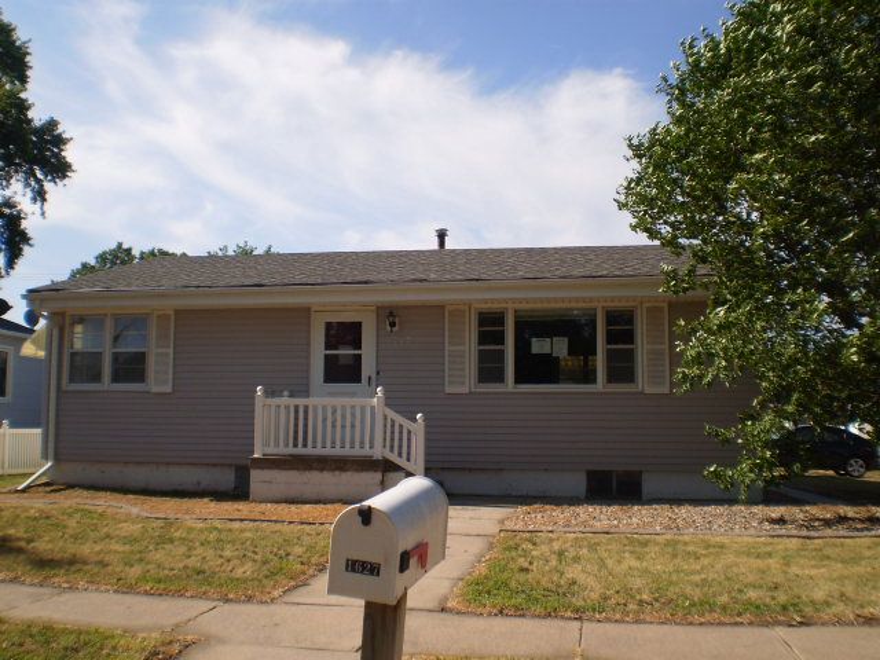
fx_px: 915
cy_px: 330
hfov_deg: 51.4
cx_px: 440
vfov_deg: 39.7
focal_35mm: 36
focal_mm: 6.3
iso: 64
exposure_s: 1/800
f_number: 4.6
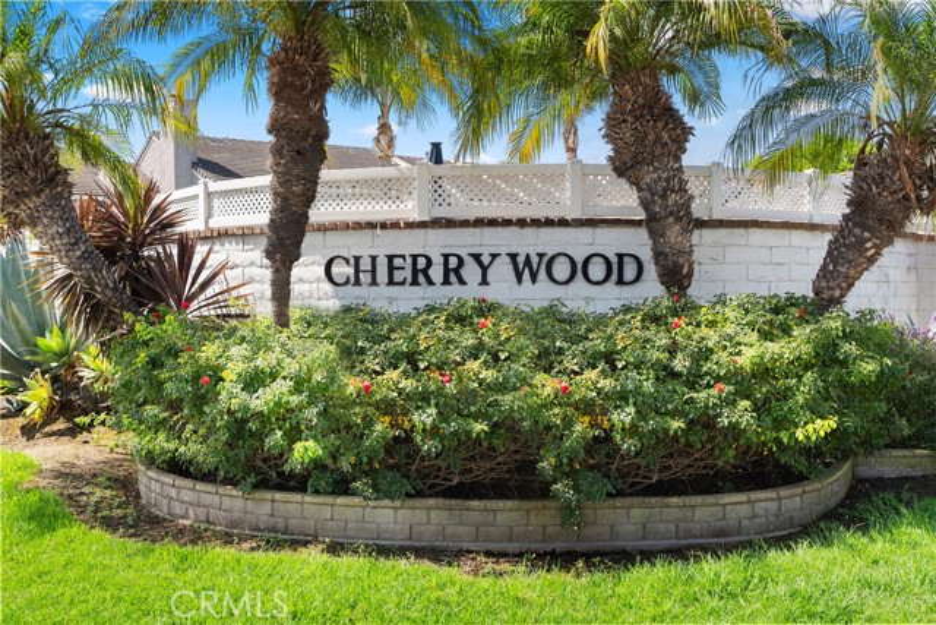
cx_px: 468
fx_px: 910
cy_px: 312
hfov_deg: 54.4
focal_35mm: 35
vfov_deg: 37.9
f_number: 9
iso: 640
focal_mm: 35
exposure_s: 1/100
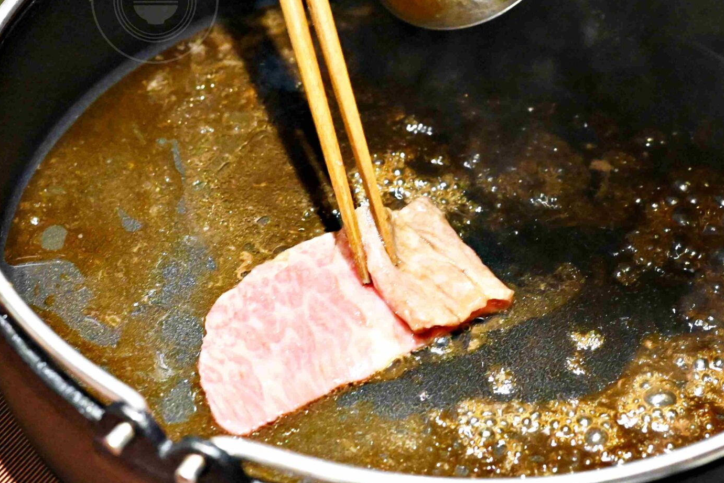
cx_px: 418
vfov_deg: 9.8
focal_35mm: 139
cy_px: 53
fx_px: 2796
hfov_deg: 14.8
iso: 5000
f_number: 4
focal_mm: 50
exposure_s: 1/200
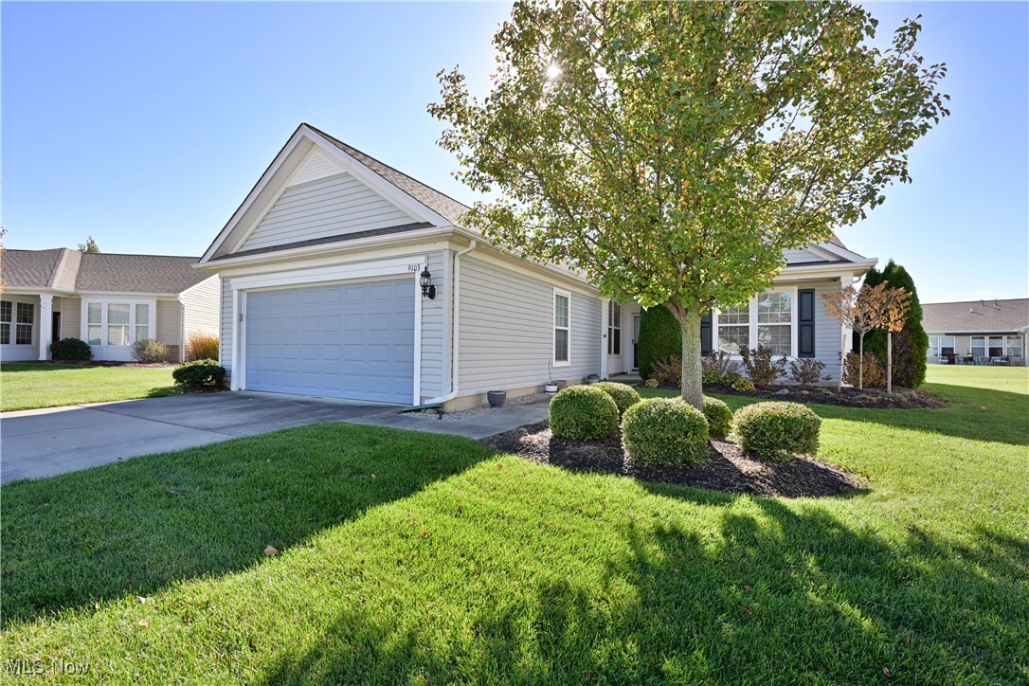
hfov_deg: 96.7
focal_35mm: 16
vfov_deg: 73.7
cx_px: 514
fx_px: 457
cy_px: 343
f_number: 9
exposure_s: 1/200
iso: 400
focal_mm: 16
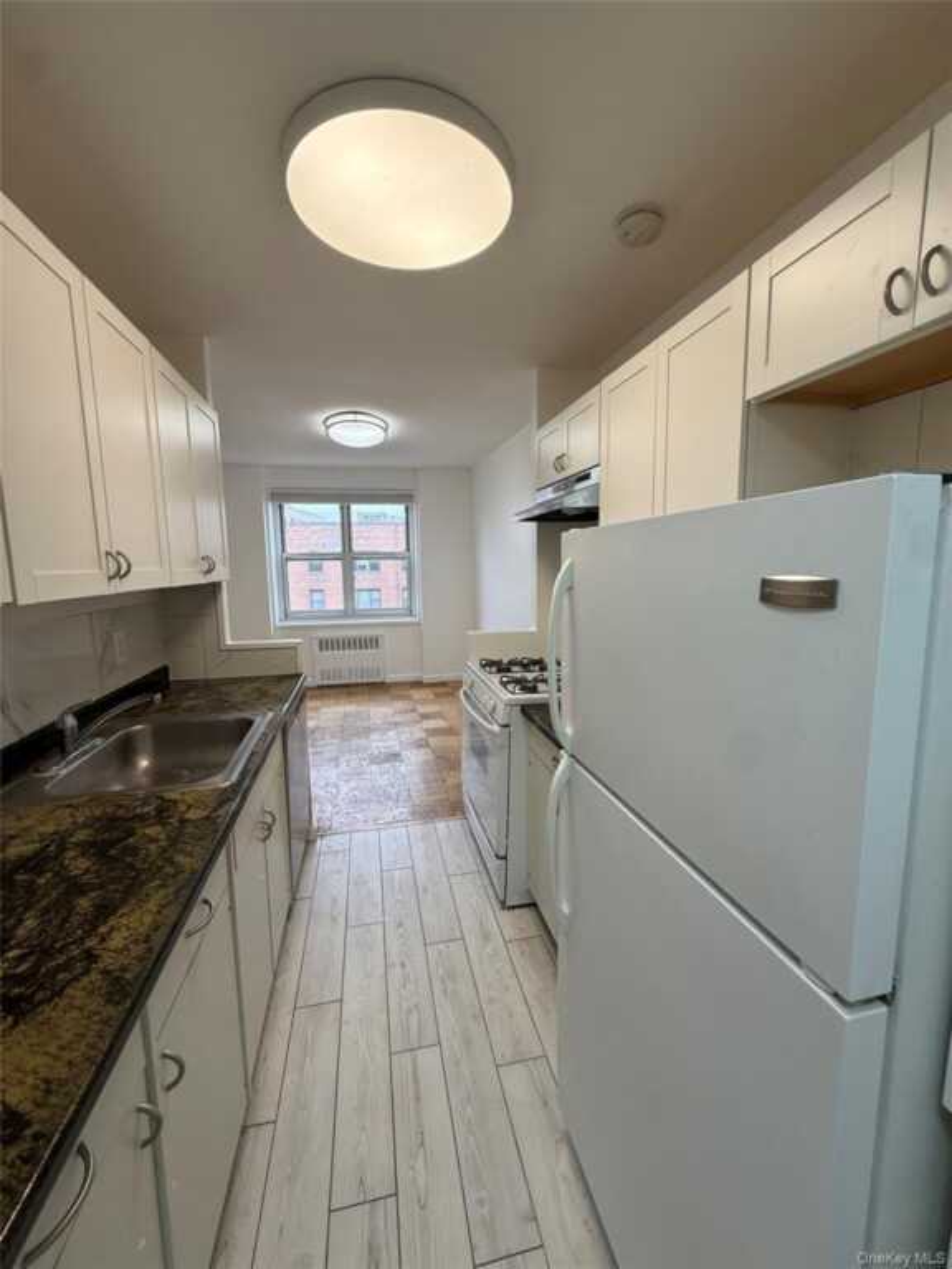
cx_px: 476
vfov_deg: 102.1
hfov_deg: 85.7
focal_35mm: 14
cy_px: 634
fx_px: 513
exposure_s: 1/120
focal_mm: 2.22
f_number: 2.2
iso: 80
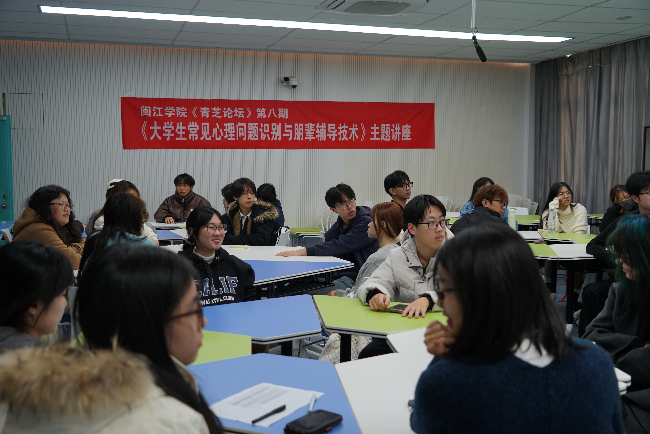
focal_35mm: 37
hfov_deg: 51.9
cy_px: 217
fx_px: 668
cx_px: 325
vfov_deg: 35.9
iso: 100
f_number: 4
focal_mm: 37
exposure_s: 1/60
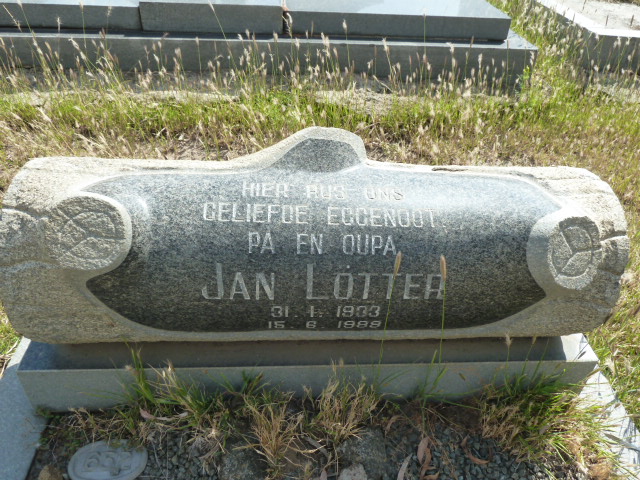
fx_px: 499
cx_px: 320
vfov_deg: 51.4
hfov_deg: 65.3
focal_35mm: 27
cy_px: 240
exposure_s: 1/250
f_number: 4
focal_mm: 4.4
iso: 125
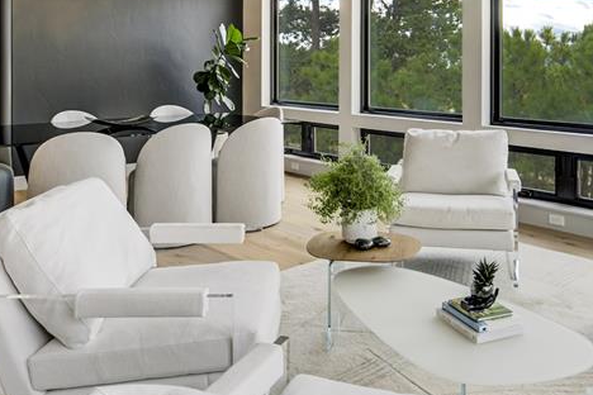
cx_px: 351
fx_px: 576
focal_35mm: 35
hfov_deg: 54.1
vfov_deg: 36.0
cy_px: 56
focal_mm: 16
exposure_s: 1/125
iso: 500
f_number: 7.1
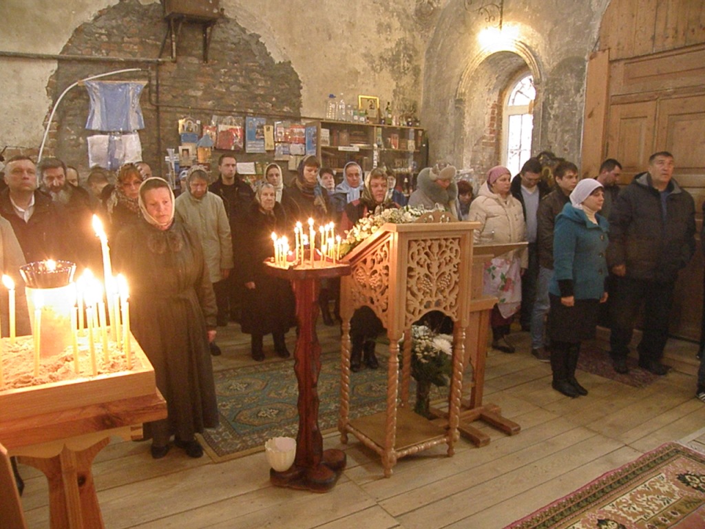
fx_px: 530
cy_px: 264
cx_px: 352
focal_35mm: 26
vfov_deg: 53.1
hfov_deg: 67.3
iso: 1250
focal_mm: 4.6
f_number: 2.8
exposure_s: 1/30
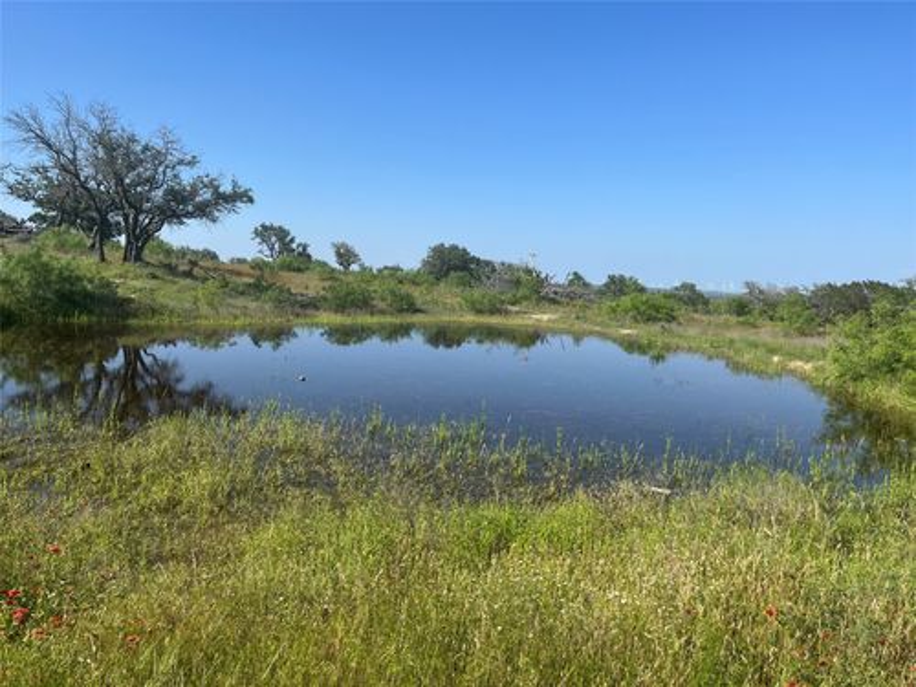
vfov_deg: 53.1
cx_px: 458
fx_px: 688
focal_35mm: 26
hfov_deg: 67.3
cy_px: 344
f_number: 1.6
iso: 50
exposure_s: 1/3311
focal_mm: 5.1
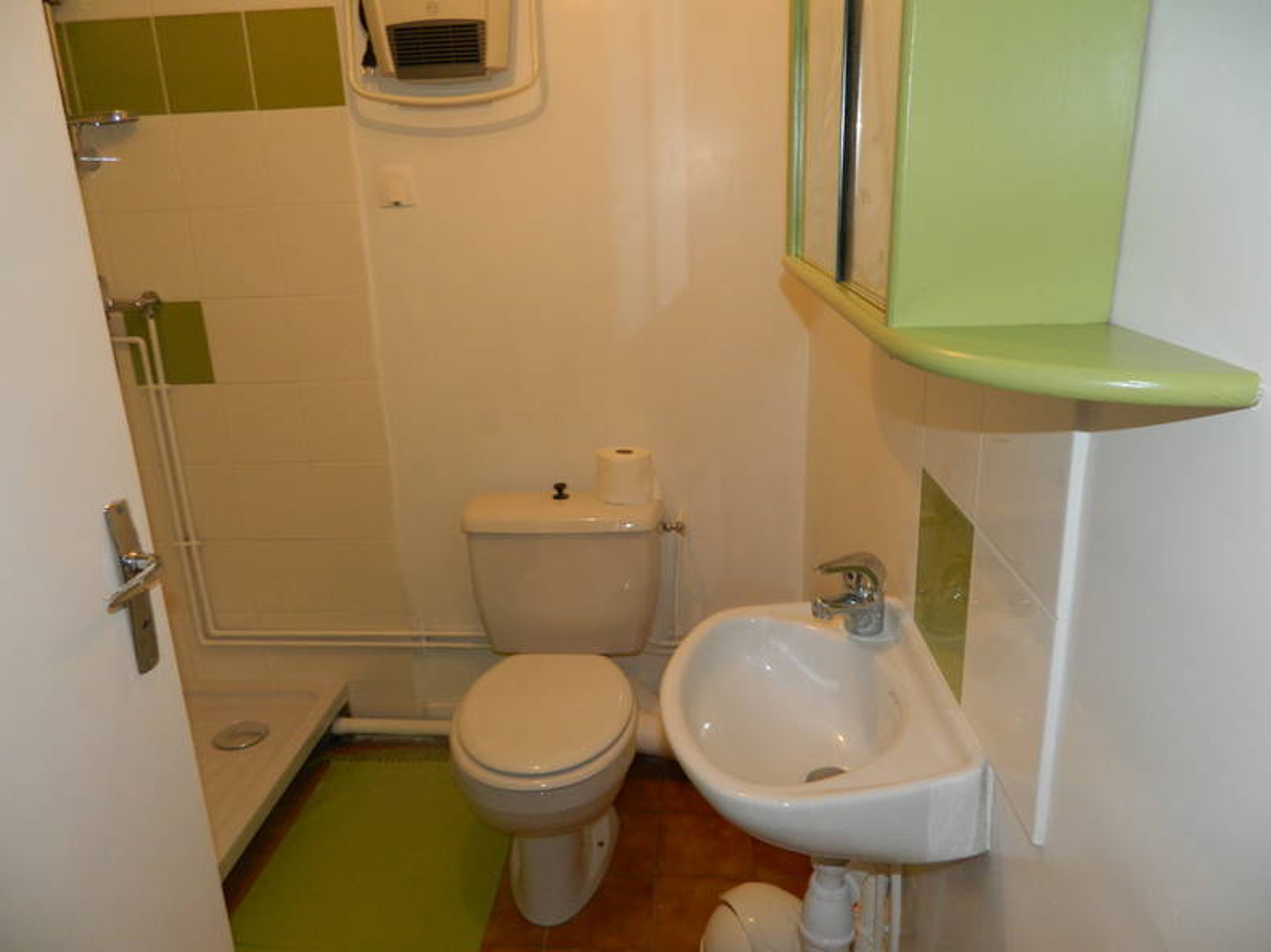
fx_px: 918
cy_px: 476
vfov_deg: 54.9
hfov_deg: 69.4
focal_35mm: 25
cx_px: 636
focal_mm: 4.5
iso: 200
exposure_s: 1/30
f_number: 3.1
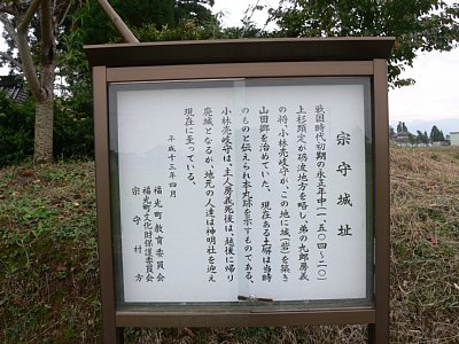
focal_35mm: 35
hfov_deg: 52.6
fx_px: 464
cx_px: 230
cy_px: 172
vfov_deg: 40.7
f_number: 5
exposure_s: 1/100
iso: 80
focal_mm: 7.4
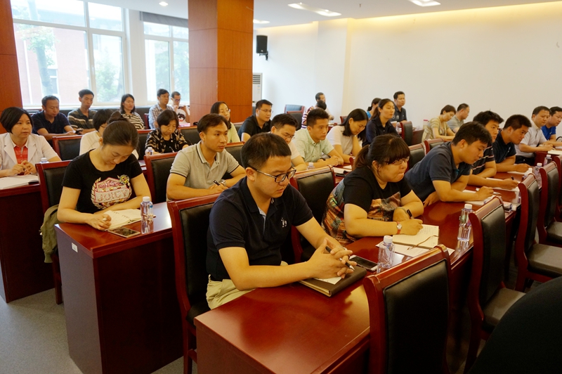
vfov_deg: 50.3
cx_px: 281
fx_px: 398
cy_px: 187
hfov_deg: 70.5
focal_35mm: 26
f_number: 4
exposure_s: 1/60
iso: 640
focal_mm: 17
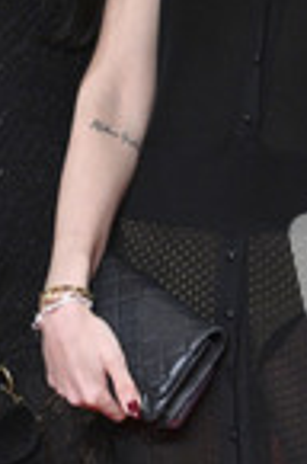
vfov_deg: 6.7
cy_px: 86
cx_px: 163
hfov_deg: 4.4
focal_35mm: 310
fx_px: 3984
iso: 6400
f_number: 5.6
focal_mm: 112
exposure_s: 1/250
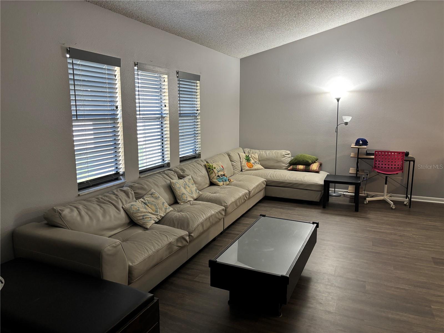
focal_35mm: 26
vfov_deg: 53.1
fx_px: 333
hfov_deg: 67.3
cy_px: 166
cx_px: 222
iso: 200
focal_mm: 5.96
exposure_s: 1/60
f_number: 1.6
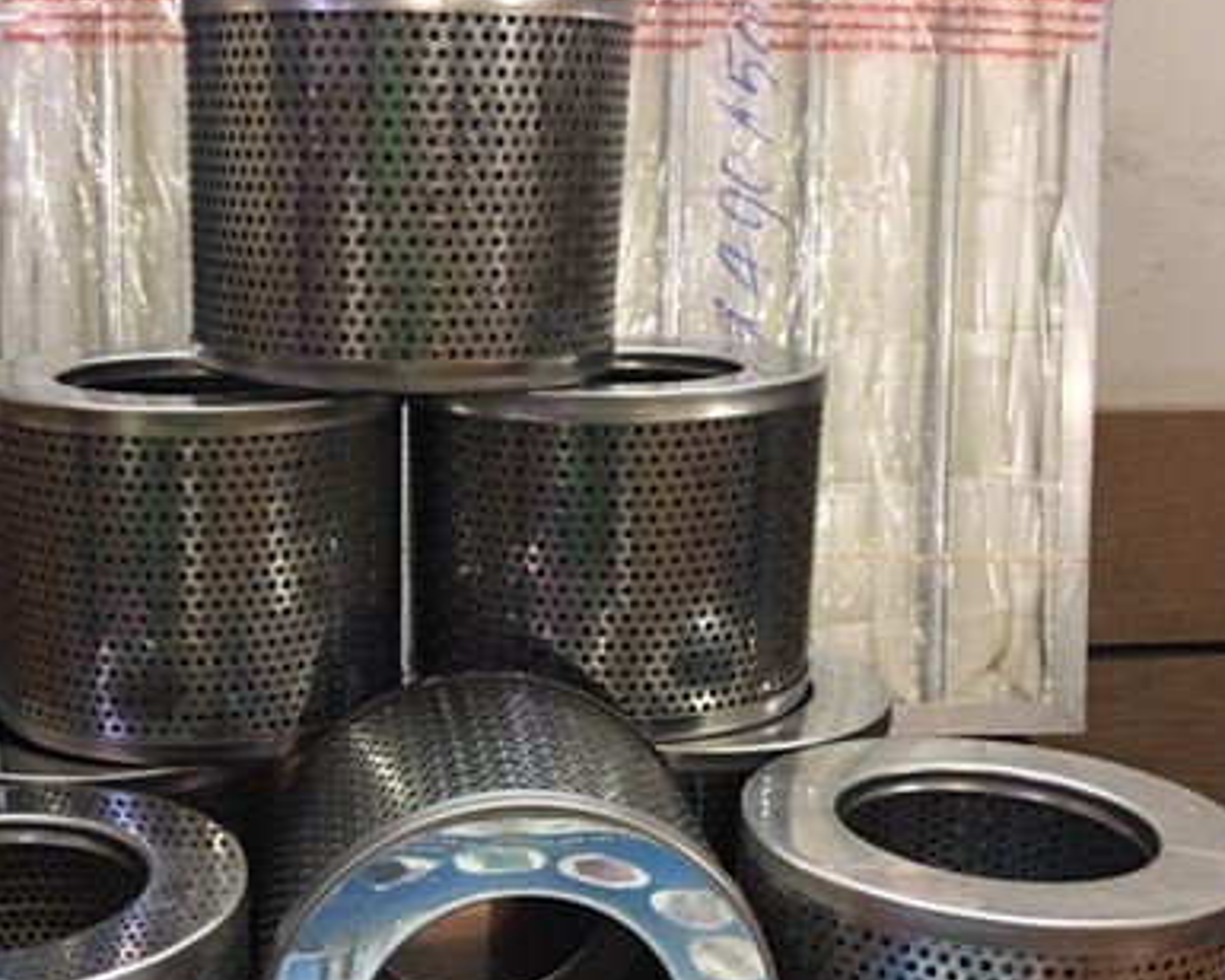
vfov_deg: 31.5
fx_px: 1704
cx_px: 401
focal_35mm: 47
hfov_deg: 39.0
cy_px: 741
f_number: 2.2
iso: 125
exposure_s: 1/8
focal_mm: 4.15
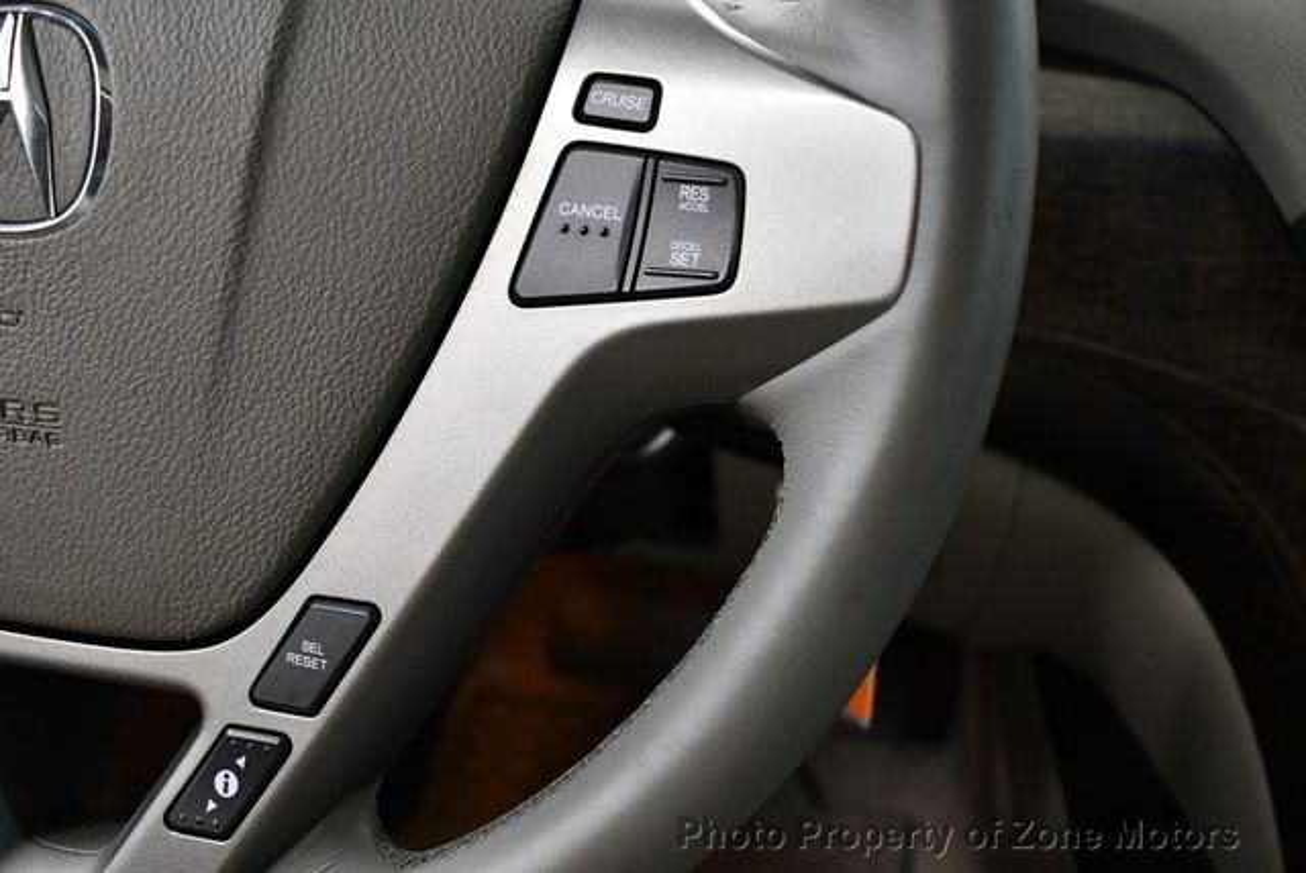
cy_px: 436
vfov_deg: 36.9
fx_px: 1307
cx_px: 653
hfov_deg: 53.1
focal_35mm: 36
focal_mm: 18
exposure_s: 1/125
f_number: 3.5
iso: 2800
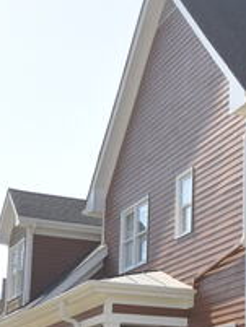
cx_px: 375
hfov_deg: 15.7
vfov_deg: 22.3
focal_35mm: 86
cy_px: 287
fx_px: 813
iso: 200
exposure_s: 1/320
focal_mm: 15
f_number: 8
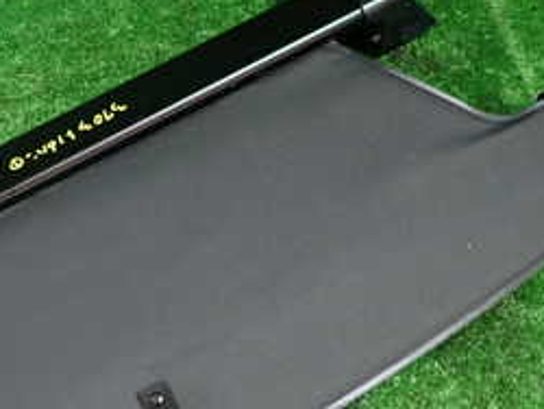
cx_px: 59
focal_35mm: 60
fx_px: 944
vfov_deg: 23.9
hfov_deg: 30.8
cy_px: 359
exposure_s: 1/30
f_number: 2
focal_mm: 4.5
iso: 200
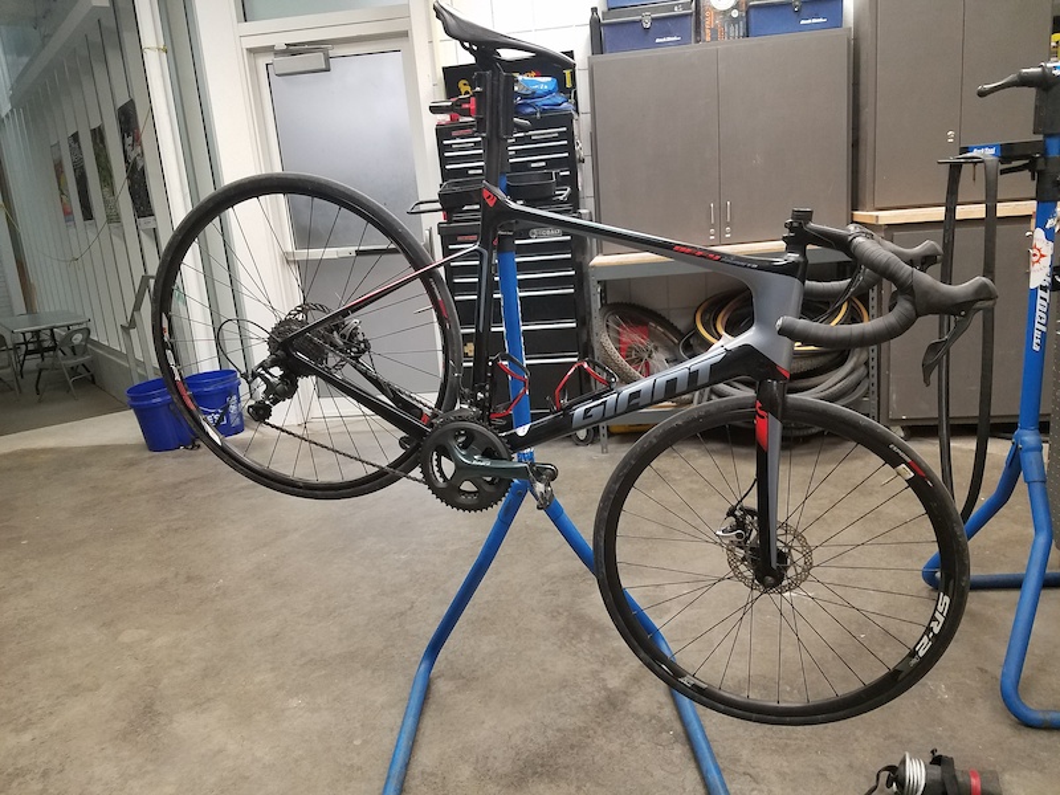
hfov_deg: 67.3
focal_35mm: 26
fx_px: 796
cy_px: 398
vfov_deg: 53.1
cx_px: 530
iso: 200
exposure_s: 1/24
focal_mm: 4.2
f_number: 1.7
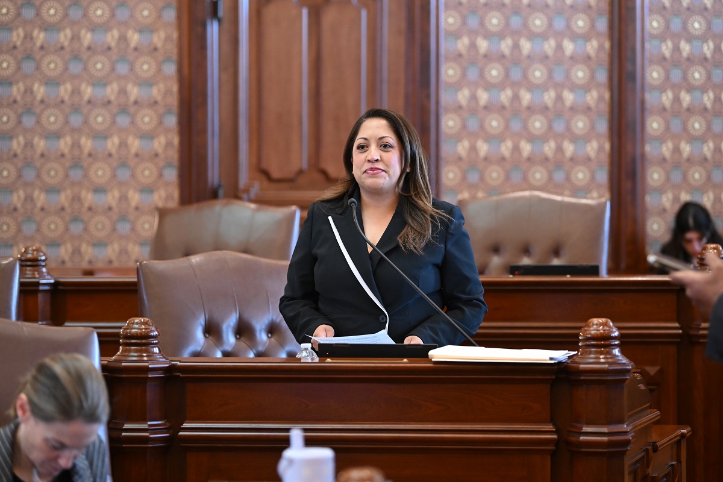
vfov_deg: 11.4
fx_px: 2410
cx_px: 362
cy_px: 241
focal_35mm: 120
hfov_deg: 17.1
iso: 3200
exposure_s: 1/200
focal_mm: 120
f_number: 2.8
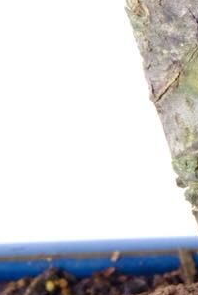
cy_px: -96
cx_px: 388
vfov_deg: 2.5
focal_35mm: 821
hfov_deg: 1.7
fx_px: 6757
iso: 3200
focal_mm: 128
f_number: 18
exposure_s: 1/8
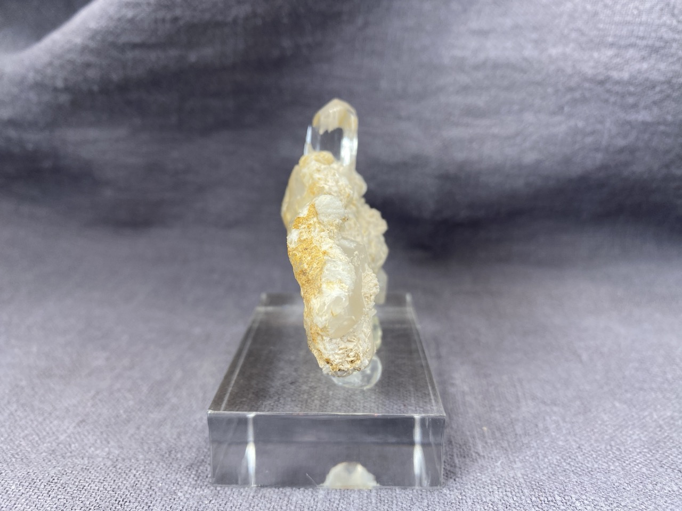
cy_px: 256
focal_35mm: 25
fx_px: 493
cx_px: 341
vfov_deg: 54.9
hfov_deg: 69.4
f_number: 1.8
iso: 32
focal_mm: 4.25
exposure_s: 1/224
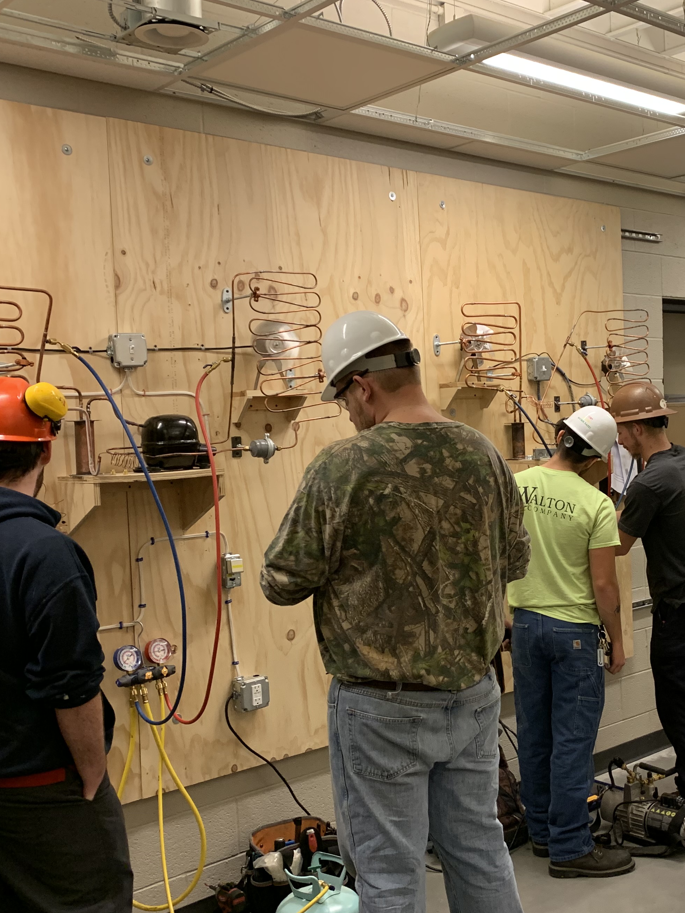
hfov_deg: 34.9
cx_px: 541
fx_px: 1055
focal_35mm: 40
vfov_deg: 46.8
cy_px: 485
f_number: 1.8
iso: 125
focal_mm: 4.25
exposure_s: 1/60
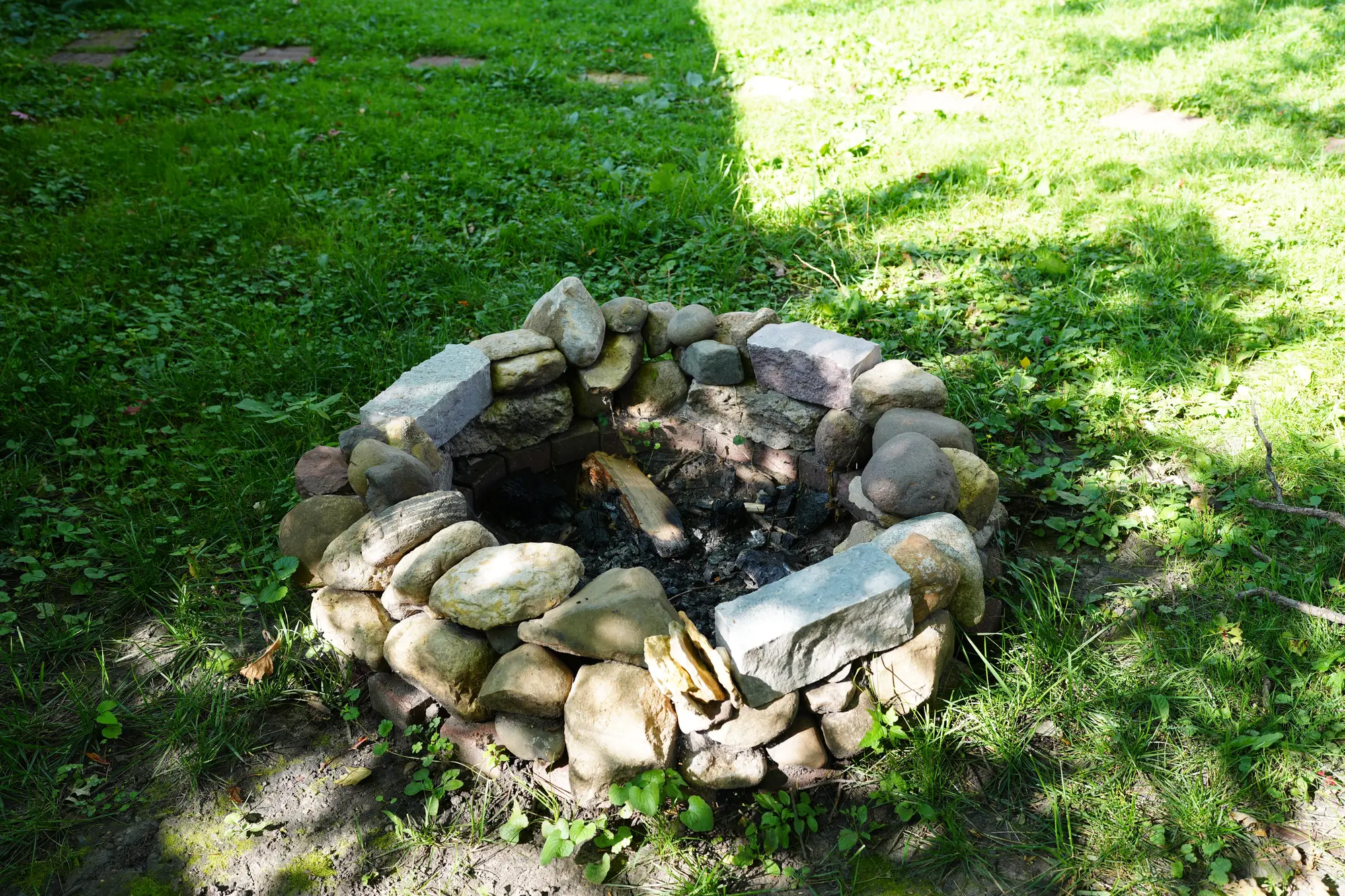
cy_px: 448
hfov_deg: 54.4
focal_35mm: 35
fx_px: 1307
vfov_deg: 37.8
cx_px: 672
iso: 100
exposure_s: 1/60
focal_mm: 35
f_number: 4.5
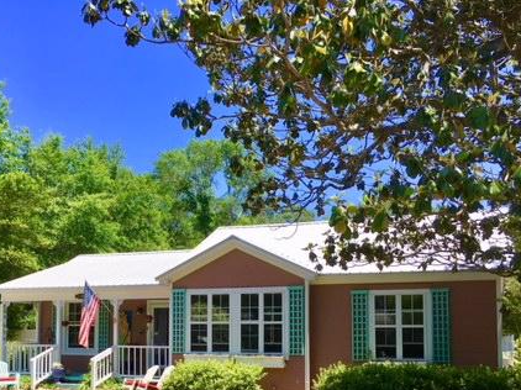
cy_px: 295
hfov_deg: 42.5
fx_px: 662
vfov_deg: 32.2
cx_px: 186
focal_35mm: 44
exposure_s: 1/1068
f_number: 2.2
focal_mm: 4.15
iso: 25
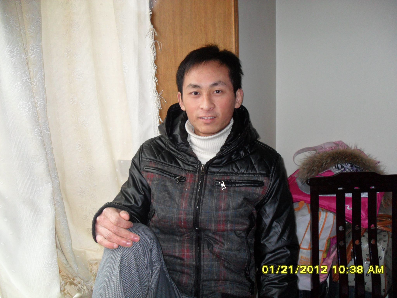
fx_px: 401
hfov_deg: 52.6
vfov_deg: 40.7
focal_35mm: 35
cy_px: 149
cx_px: 198
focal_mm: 6.3
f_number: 3
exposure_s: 1/45
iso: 200
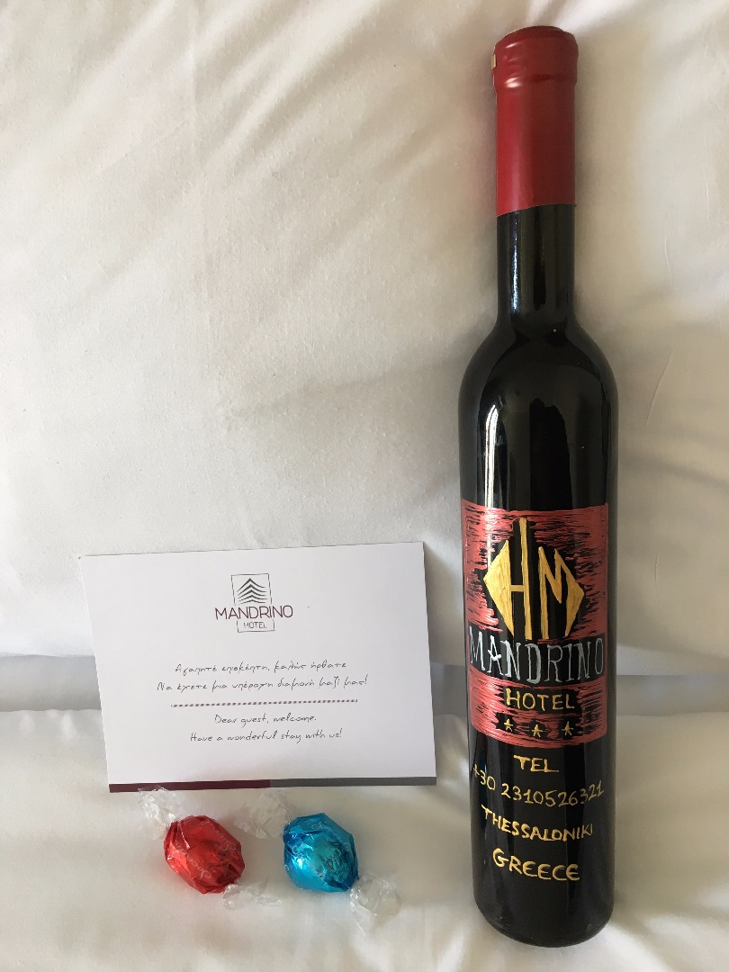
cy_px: 486
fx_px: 814
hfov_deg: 48.2
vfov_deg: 61.7
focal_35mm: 29
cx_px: 364
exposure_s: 1/33
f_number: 2.2
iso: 64
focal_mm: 4.15
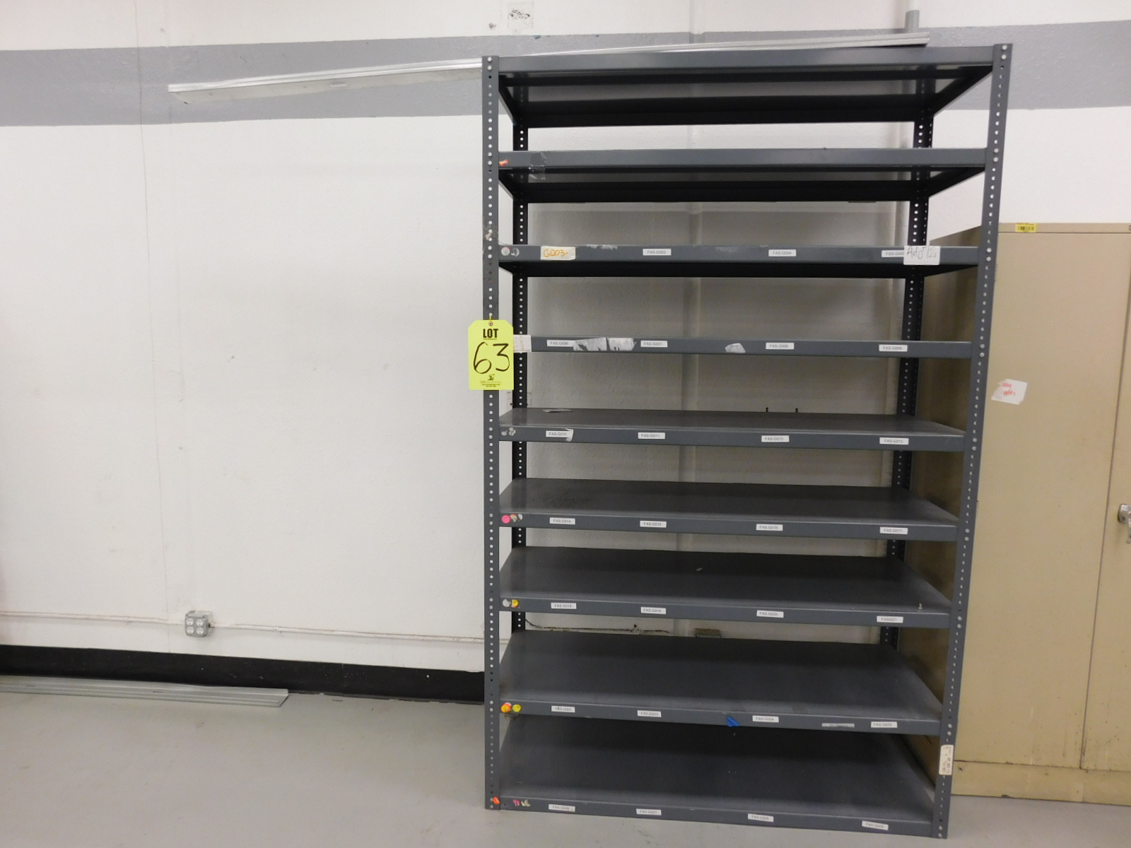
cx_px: 566
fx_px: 751
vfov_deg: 58.9
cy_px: 424
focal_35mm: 23
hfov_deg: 73.9
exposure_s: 1/30
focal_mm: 4
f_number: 3
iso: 160
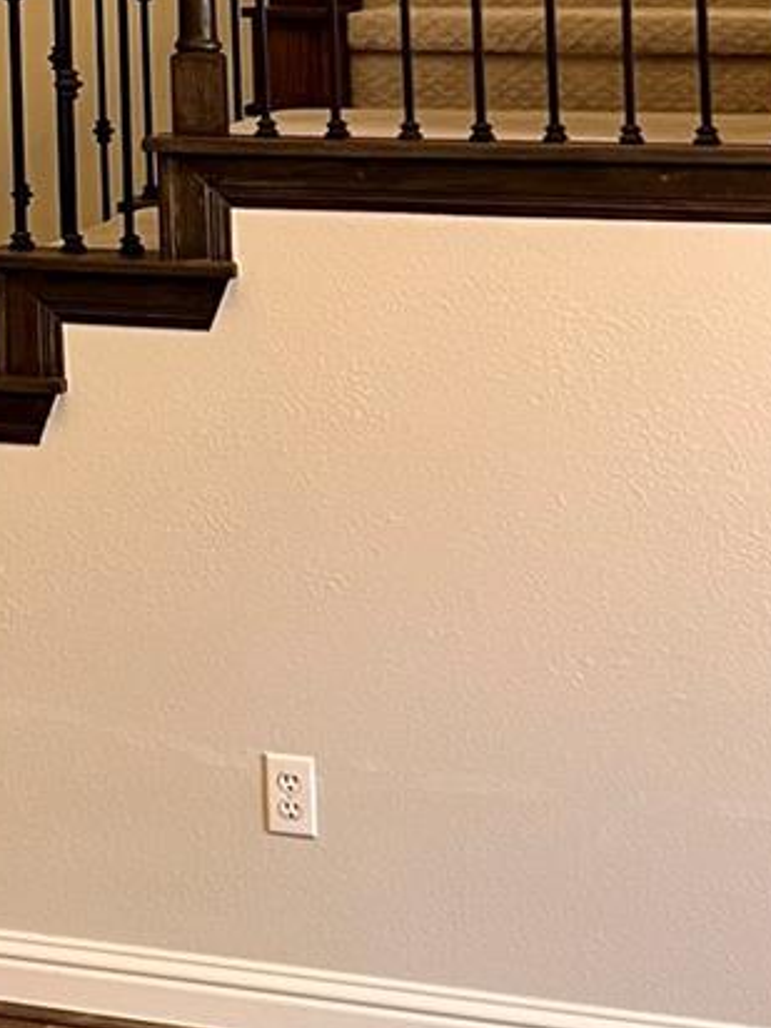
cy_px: -267
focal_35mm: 97
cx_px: -591
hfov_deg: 13.7
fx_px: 2881
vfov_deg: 18.9
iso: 200
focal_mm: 5.7
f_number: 1.5
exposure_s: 1/60
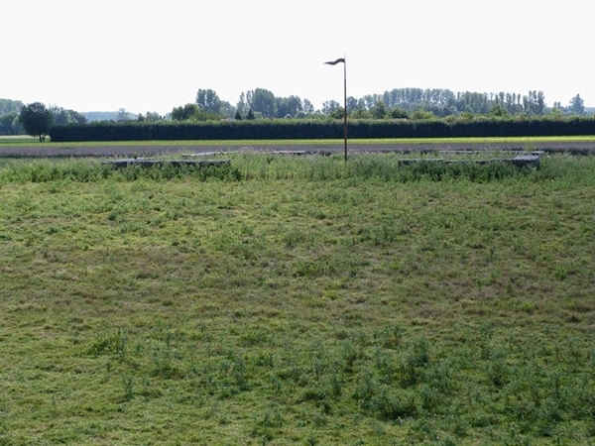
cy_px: 223
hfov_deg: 25.3
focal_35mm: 77
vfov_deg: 19.1
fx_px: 1324
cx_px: 298
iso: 80
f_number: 4.5
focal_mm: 13.8
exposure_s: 1/250
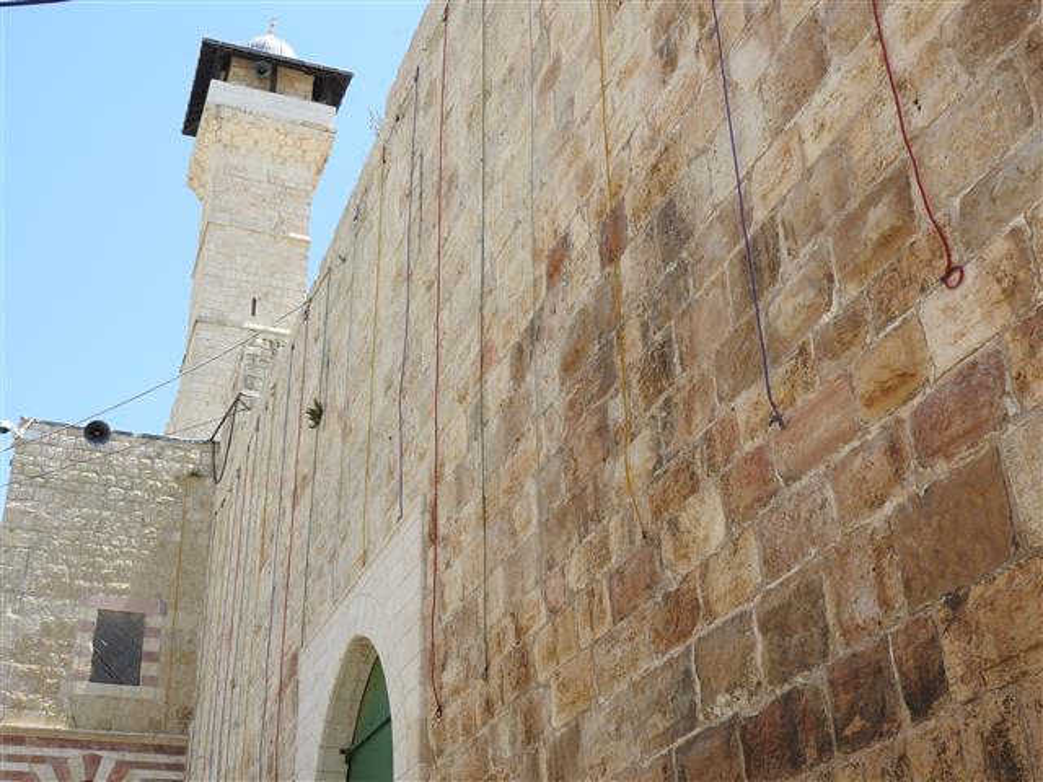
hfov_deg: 42.1
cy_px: 391
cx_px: 522
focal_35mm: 45
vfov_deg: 32.2
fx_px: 1356
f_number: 4
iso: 100
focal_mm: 8.1
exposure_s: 1/500
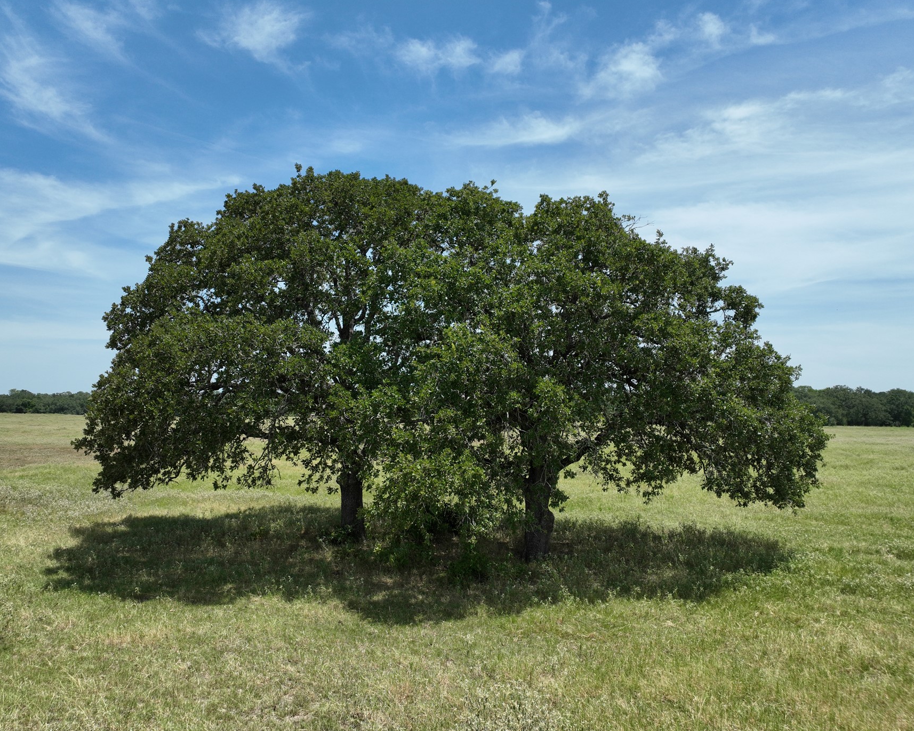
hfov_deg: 62.0
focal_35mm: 28
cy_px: 345
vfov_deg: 51.5
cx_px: 400
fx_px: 757
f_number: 2.8
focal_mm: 12.29
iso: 100
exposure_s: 1/2000
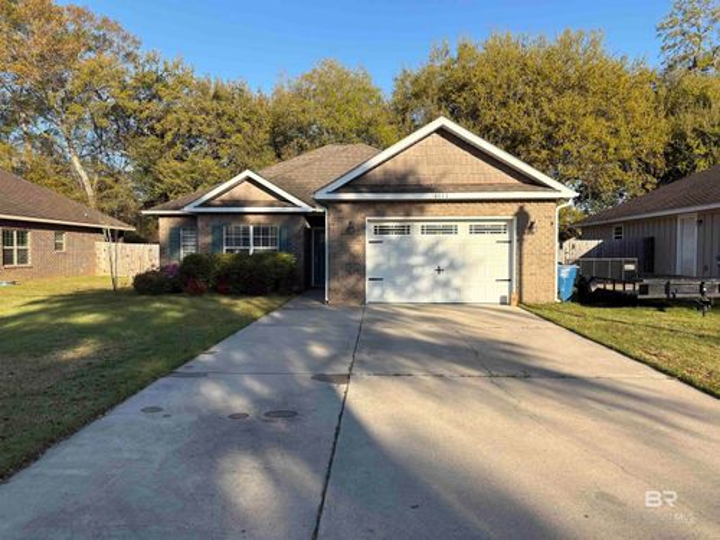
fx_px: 541
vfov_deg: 53.1
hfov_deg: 67.3
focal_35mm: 26
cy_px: 270
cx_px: 360
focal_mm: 5.96
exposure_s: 1/1953
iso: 50
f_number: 1.6
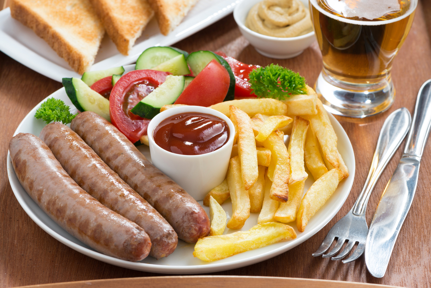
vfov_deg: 13.1
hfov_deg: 19.4
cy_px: 144
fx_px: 1258
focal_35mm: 105
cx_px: 216
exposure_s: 1/125
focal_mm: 105
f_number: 14
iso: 160
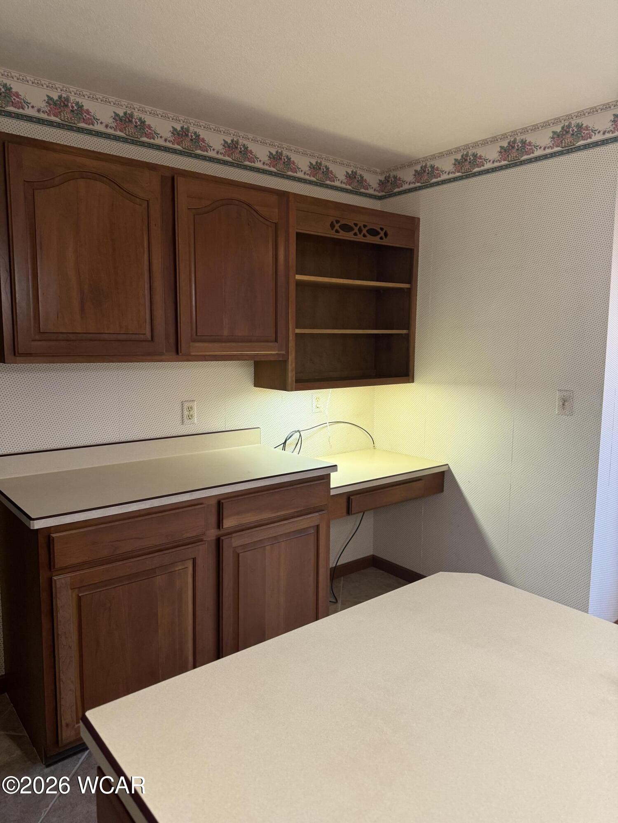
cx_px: 309
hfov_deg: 56.8
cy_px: 412
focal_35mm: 24
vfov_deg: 71.6
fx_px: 571
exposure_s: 1/60
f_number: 1.78
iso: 250
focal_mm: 6.76
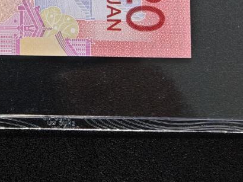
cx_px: -87
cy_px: -91
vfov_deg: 7.1
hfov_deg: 9.5
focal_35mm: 205
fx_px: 1438
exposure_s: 1/108
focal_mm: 9
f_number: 2
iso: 800
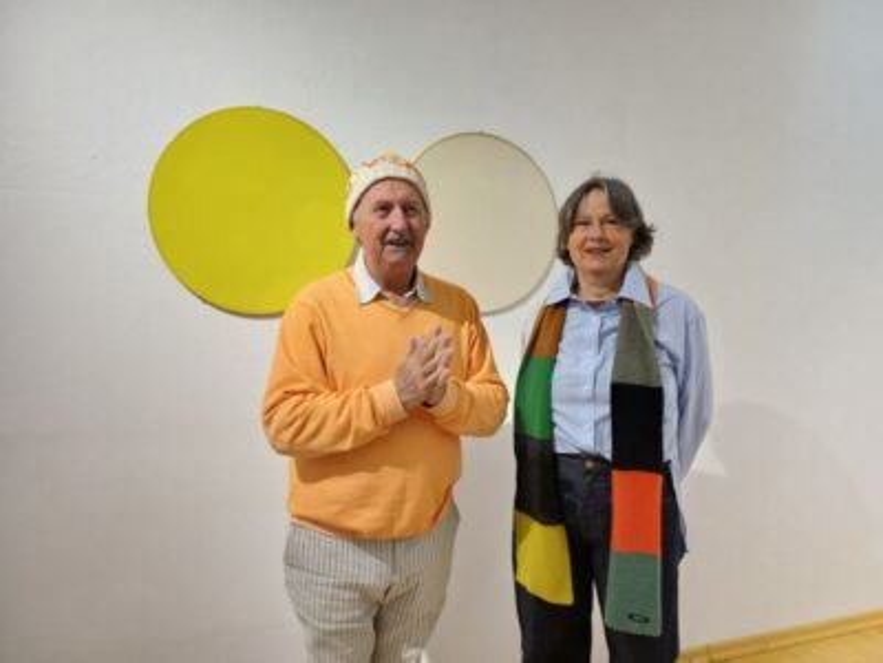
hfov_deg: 69.4
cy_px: 332
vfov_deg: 54.9
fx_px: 638
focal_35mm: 25
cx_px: 442
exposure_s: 1/50
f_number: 1.8
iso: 125
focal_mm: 4.65
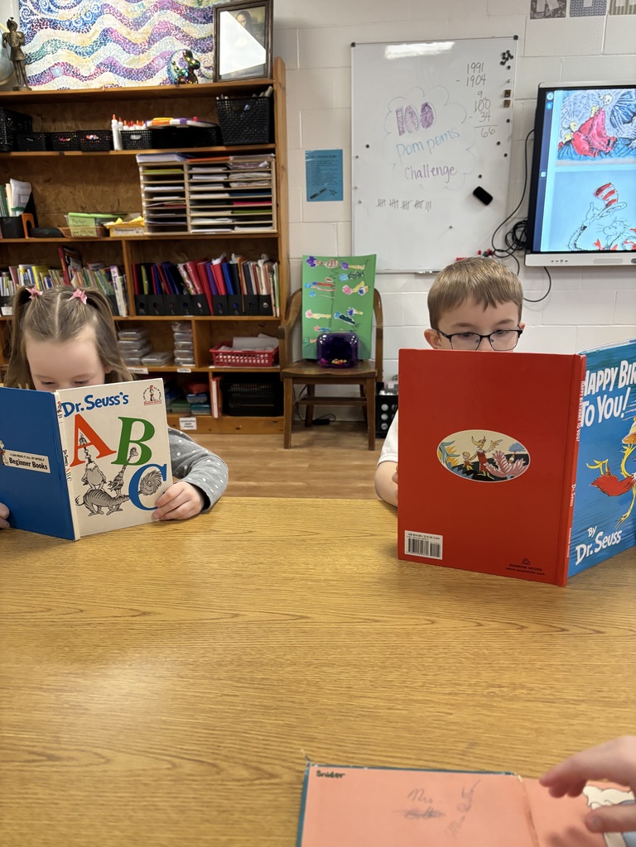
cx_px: 318
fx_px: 637
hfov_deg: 53.1
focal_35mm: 26
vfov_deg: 67.3
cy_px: 424
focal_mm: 5.96
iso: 400
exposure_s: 1/60
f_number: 1.6
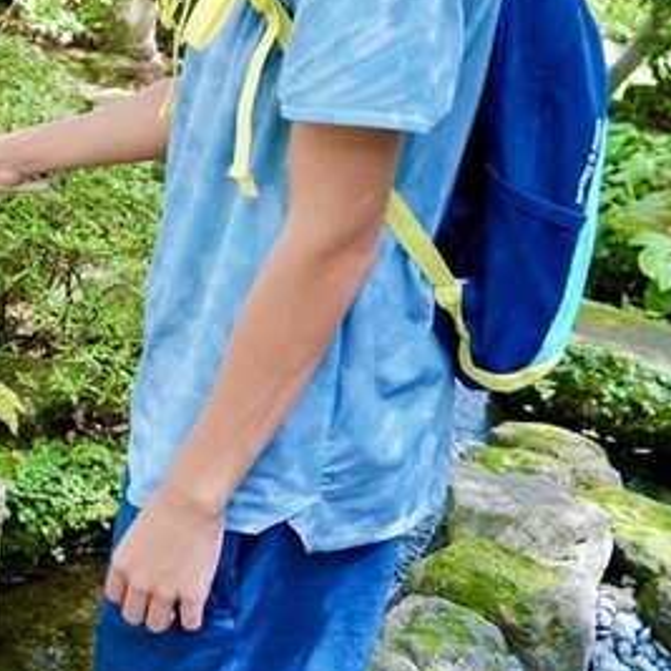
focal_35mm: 73
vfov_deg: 23.4
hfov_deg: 20.2
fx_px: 1601
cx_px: -347
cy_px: 171
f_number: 5
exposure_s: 1/50
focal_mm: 27
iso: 320
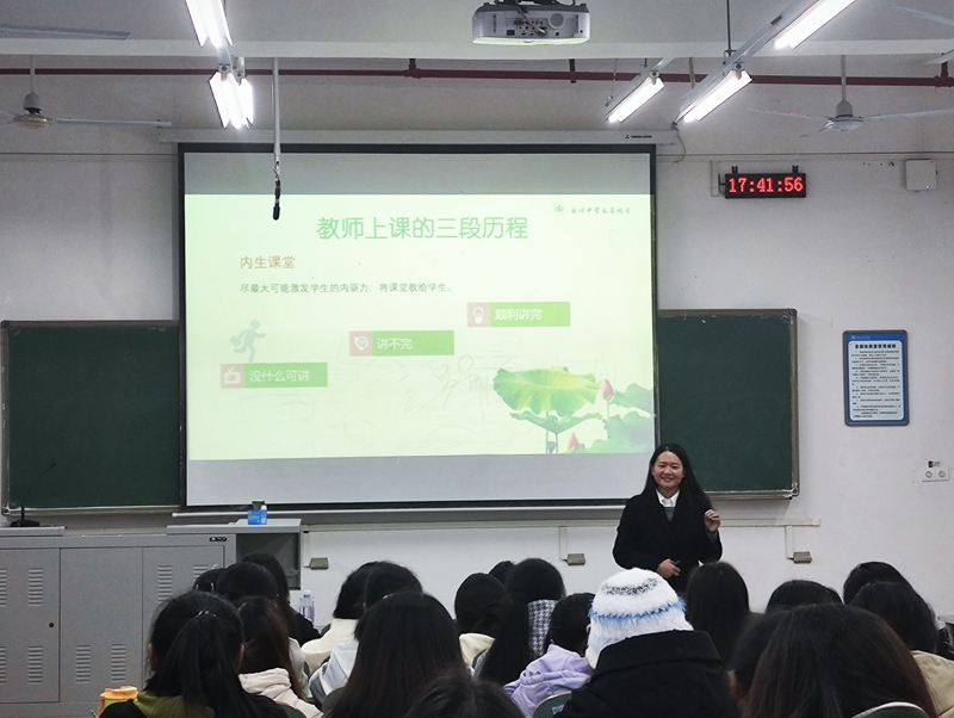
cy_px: 359
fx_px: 1380
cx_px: 477
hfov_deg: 38.1
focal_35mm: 50
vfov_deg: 29.2
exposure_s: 1/100
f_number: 1.9
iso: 953
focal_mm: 7.1
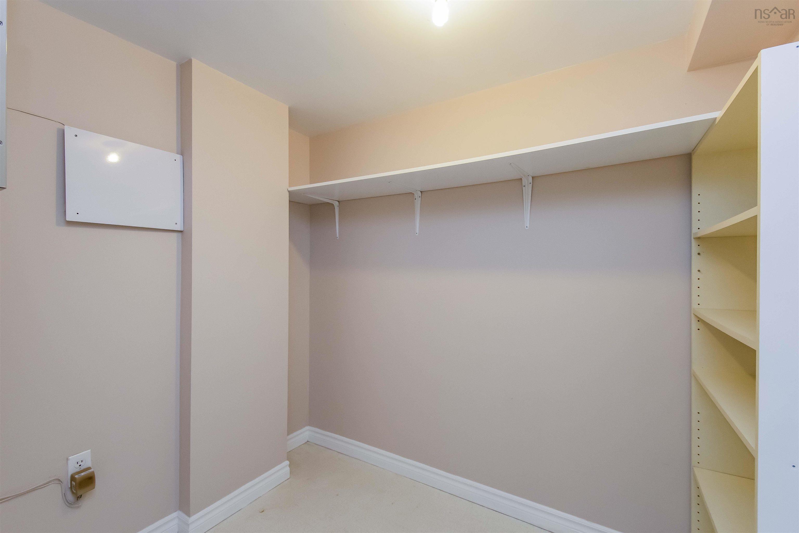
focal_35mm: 15
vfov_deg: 77.3
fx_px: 333
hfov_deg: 100.4
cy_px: 266
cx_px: 400
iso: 800
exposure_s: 1/60
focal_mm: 10
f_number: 6.3
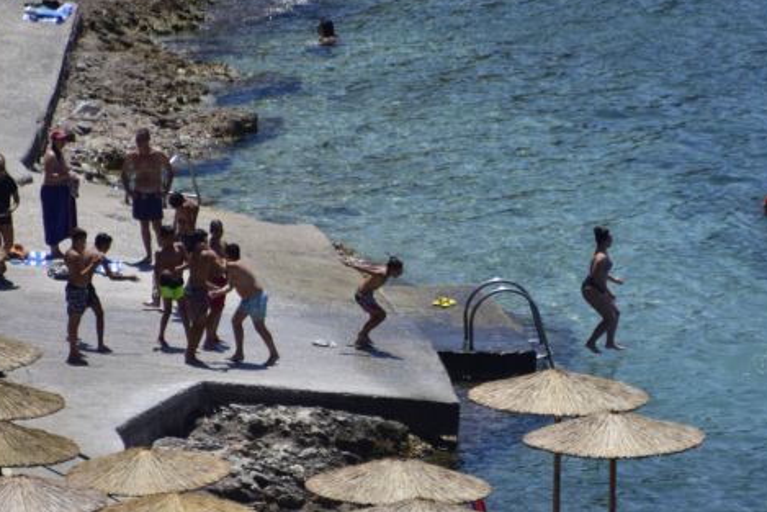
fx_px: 13085
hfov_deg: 3.4
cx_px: 476
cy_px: 235
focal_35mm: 614
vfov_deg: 2.2
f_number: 5.6
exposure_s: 1/800
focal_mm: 300
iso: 100
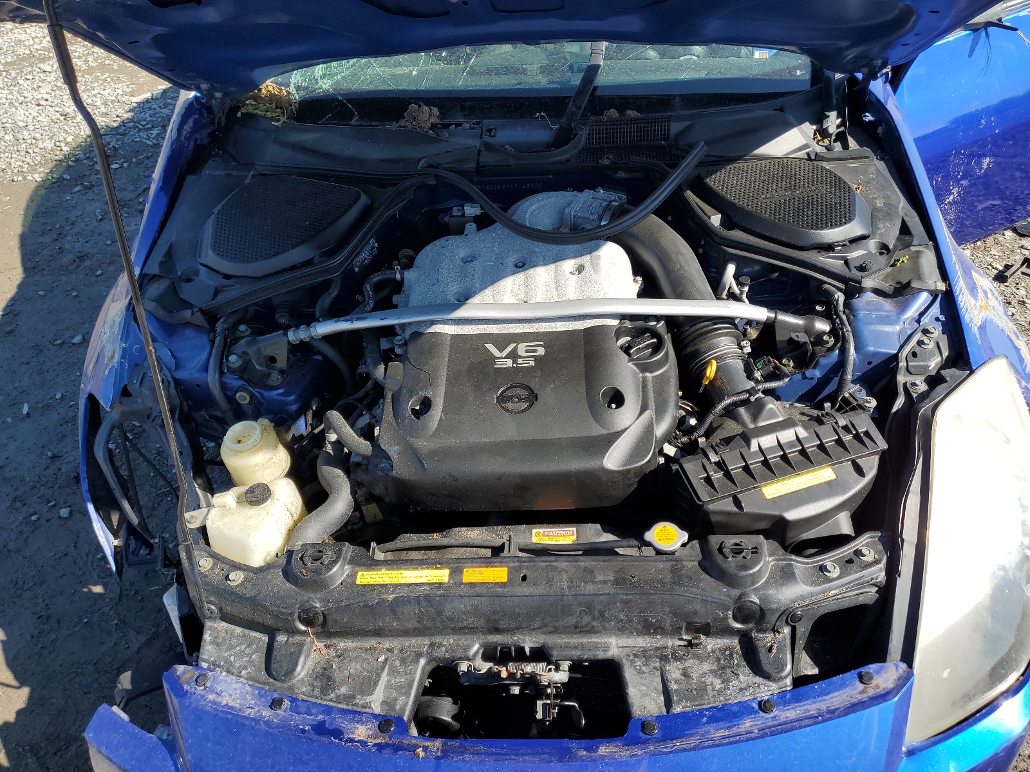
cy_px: 386
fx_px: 774
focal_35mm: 26
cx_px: 515
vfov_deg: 53.1
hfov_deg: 67.3
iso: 50
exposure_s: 1/1429
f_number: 1.5
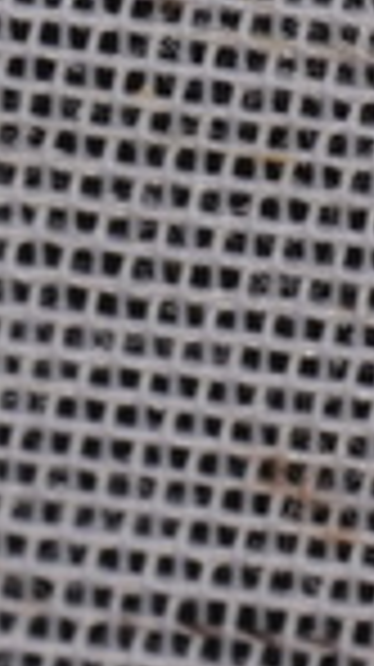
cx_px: -1365
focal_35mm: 714
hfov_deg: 1.7
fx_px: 12613
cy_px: 500
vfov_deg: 3.0
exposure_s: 1/60
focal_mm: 85
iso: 100
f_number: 25
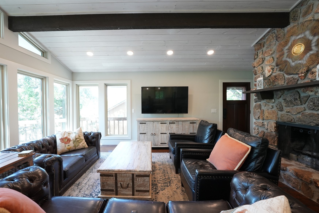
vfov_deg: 81.2
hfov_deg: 103.9
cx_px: 145
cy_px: 110
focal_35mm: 14
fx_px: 124
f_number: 4.5
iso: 800
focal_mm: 12
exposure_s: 1/60
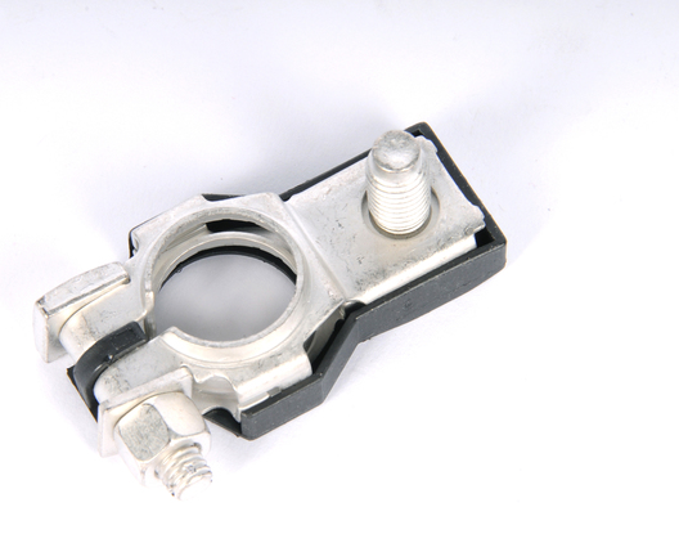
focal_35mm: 341
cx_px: 273
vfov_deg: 4.5
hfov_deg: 5.7
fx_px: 6850
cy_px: 272
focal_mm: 200
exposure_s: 1/200
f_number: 25
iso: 320
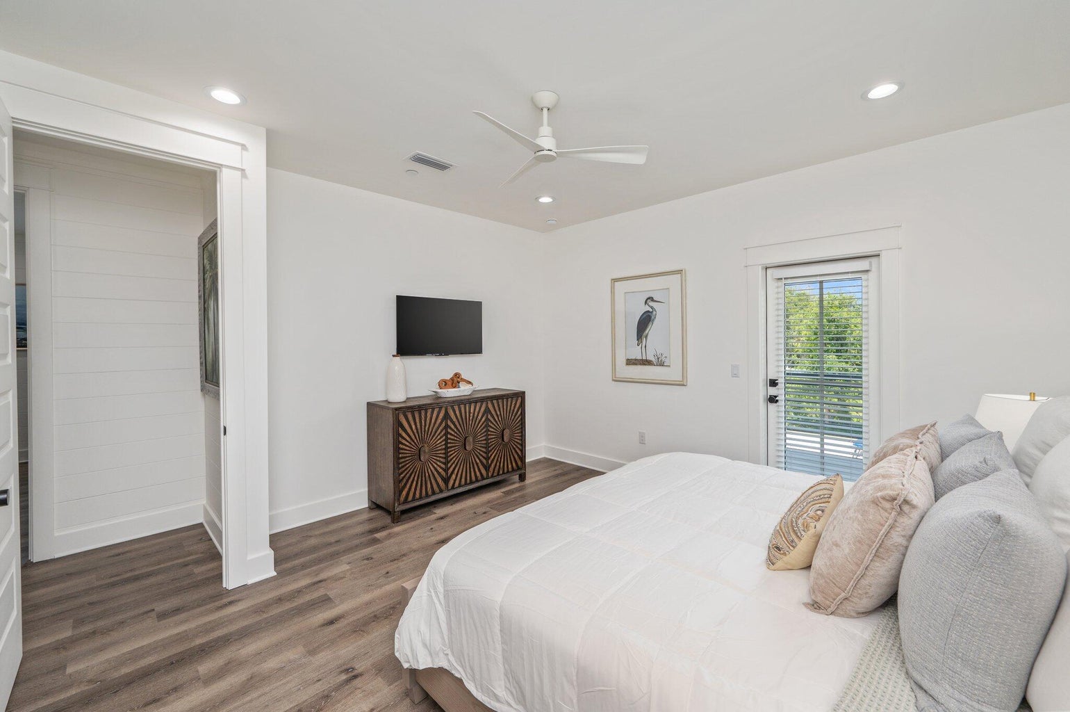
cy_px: 356
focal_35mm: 14
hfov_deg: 104.3
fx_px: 416
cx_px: 535
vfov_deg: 81.1
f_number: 9
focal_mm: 14
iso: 200
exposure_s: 1/40
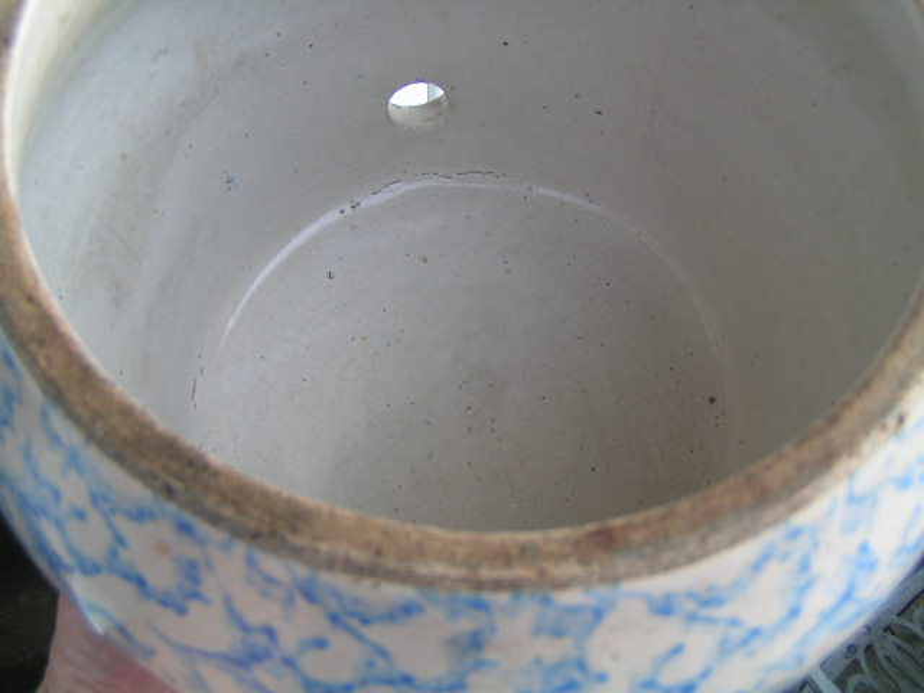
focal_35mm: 38
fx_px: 1014
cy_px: 346
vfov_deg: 37.7
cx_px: 462
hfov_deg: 49.0
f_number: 3.5
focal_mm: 5.8
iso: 50
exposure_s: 1/50
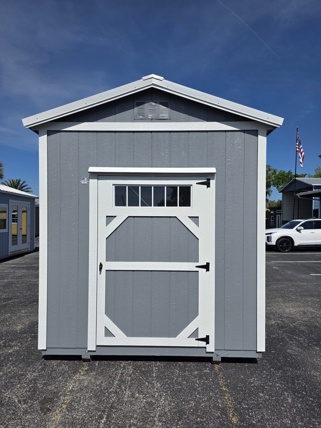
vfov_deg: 71.6
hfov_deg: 56.8
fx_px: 297
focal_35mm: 24
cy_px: 222
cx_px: 155
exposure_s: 1/7944
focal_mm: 6.3
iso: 50
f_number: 1.7
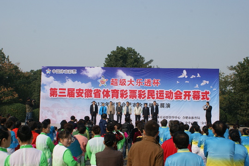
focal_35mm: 42
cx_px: 124
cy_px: 83
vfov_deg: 31.9
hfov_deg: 46.4
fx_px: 290
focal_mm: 28
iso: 100
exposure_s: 1/160
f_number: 11
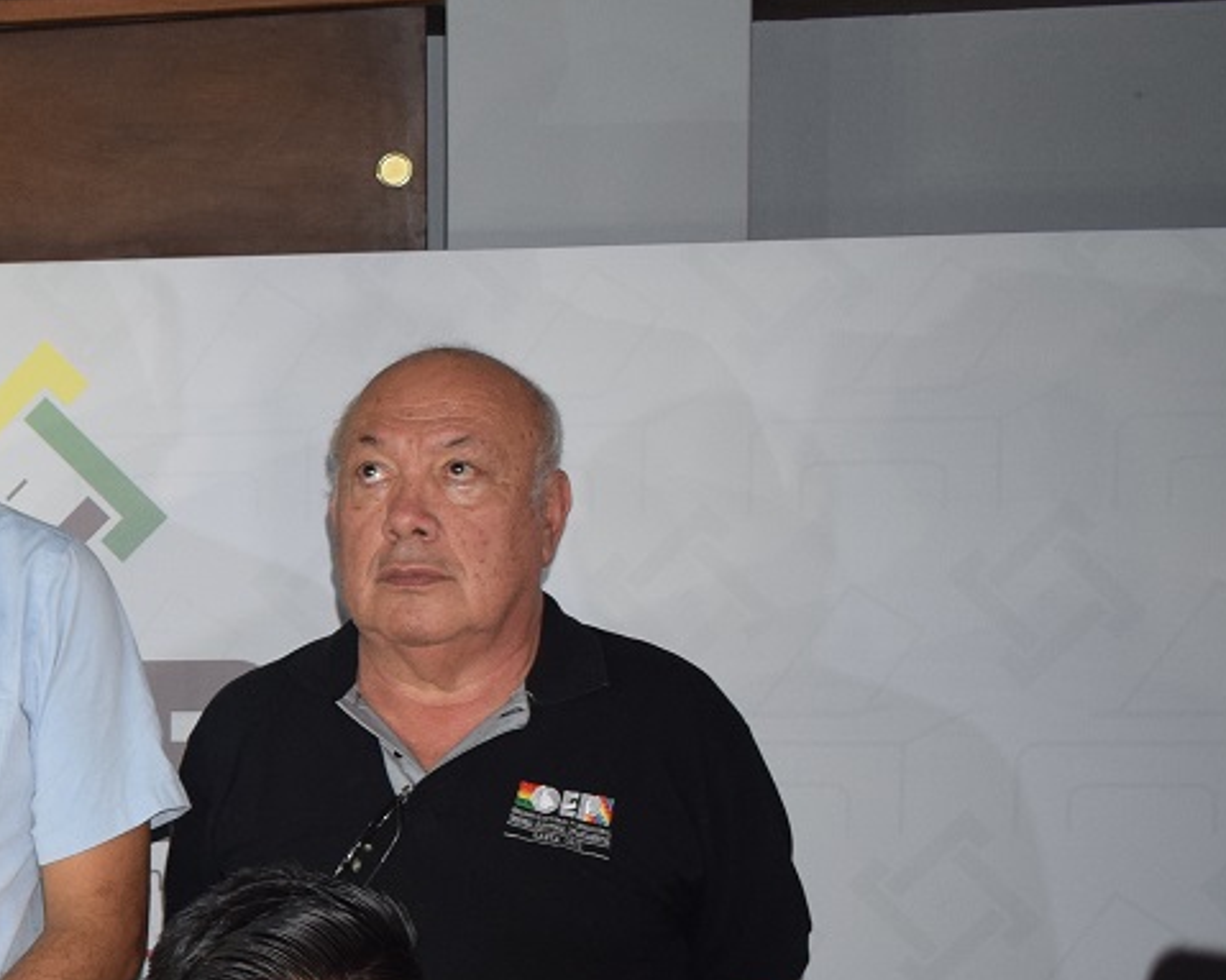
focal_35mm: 97
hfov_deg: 17.5
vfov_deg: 15.6
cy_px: 972
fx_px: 3519
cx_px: -668
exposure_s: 1/60
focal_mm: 22
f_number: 4
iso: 800
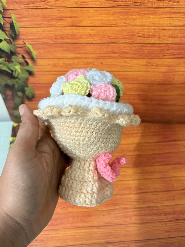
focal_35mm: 28
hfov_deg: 49.7
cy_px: 133
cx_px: 86
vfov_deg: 63.4
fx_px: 200
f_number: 1.6
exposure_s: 1/50
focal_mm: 5.96
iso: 200
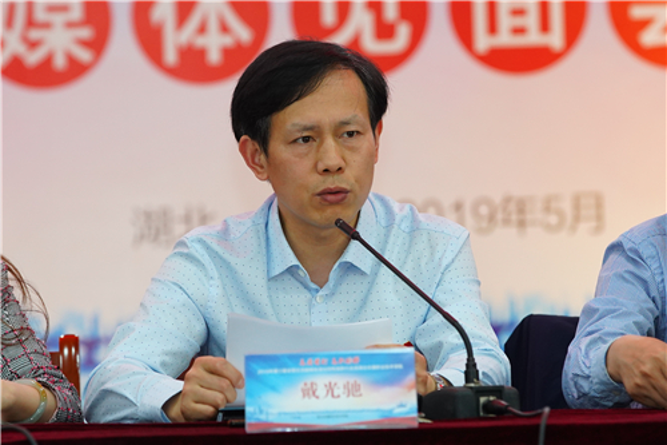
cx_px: 334
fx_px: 4667
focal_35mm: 252
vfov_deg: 5.4
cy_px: 222
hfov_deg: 8.2
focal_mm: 168
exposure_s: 1/125
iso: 2500
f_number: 4.5
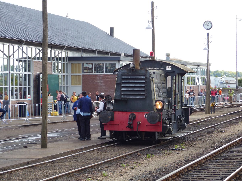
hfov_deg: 14.8
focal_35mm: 133
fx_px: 930
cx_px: 121
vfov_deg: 11.1
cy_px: 90
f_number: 2.8
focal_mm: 23.9
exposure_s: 1/500
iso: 125
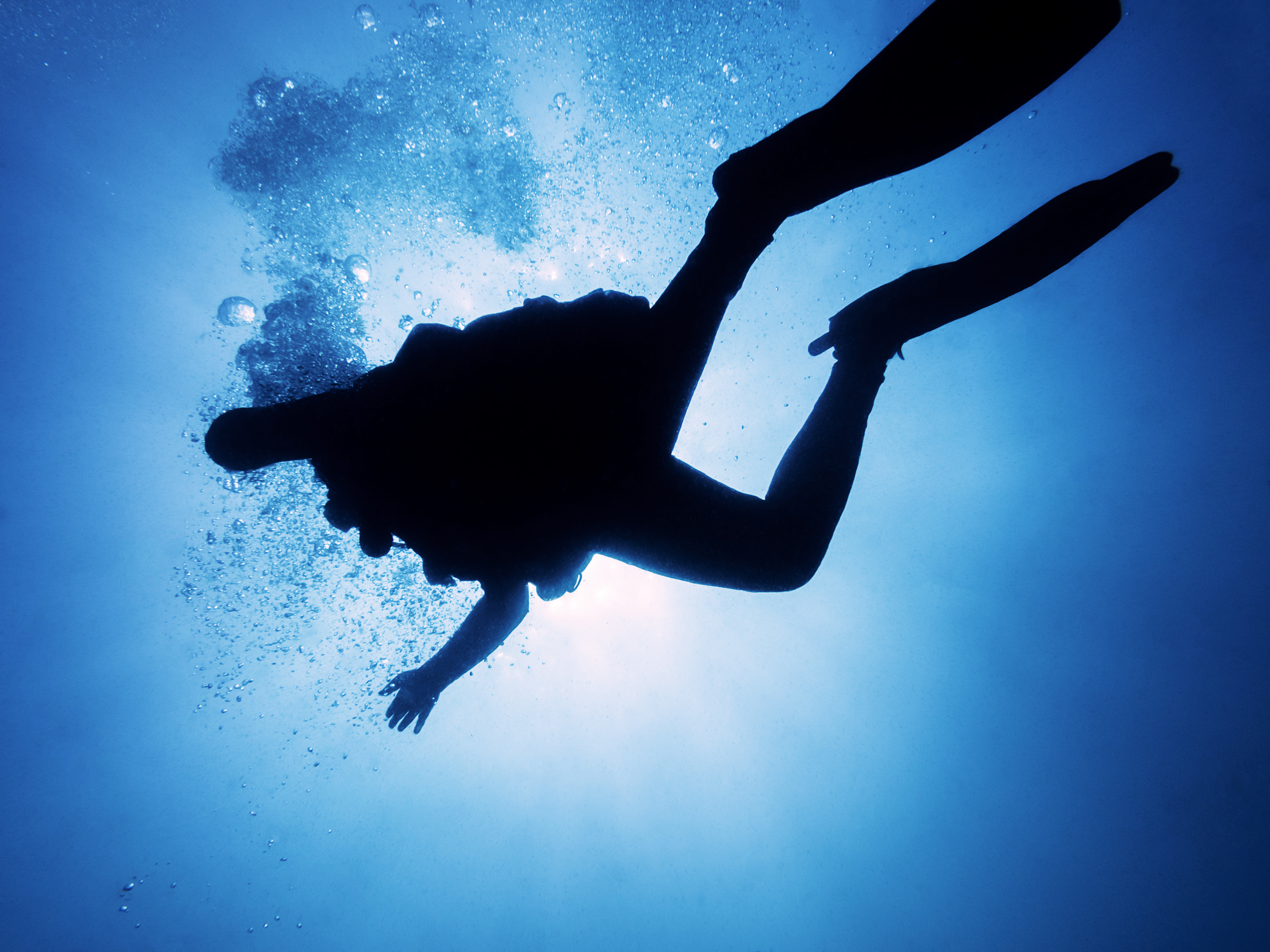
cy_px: 476
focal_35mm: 28
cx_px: 635
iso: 640
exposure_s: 1/320
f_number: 20
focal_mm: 14
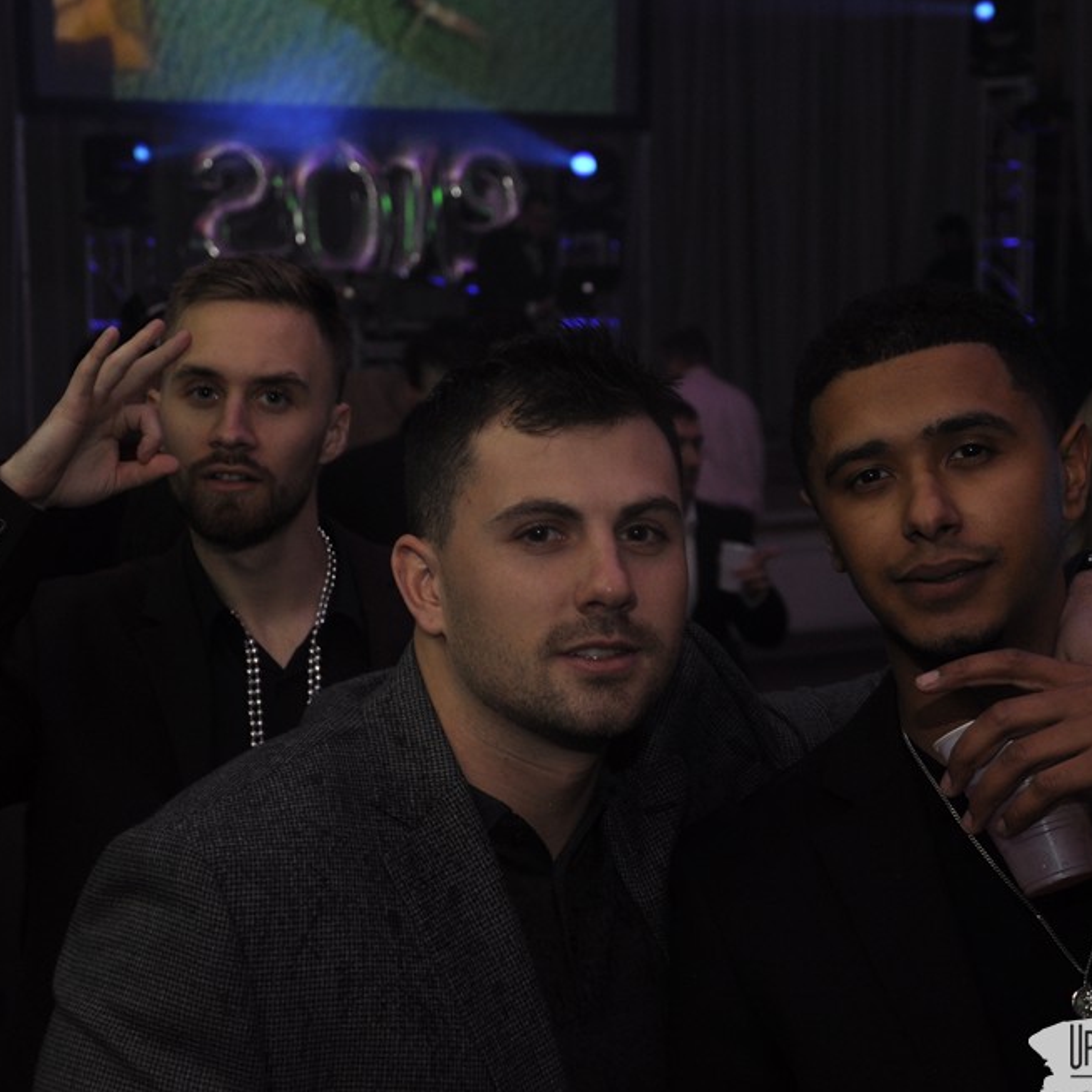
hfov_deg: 23.3
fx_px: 2641
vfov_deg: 23.4
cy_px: 553
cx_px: 476
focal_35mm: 74
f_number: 5
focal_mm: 38
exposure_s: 1/60
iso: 400
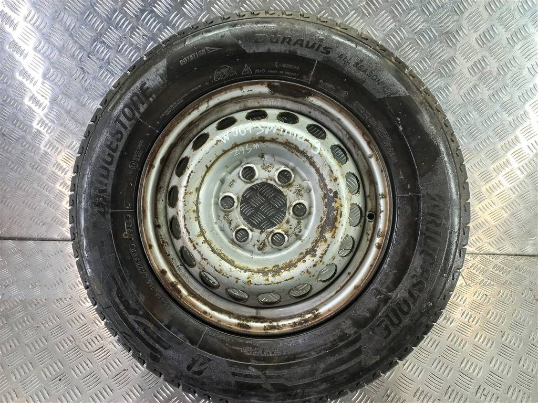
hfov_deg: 69.4
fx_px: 389
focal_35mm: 25
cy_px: 202
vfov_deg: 54.9
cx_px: 269
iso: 125
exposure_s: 1/50
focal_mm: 4.6
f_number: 1.8
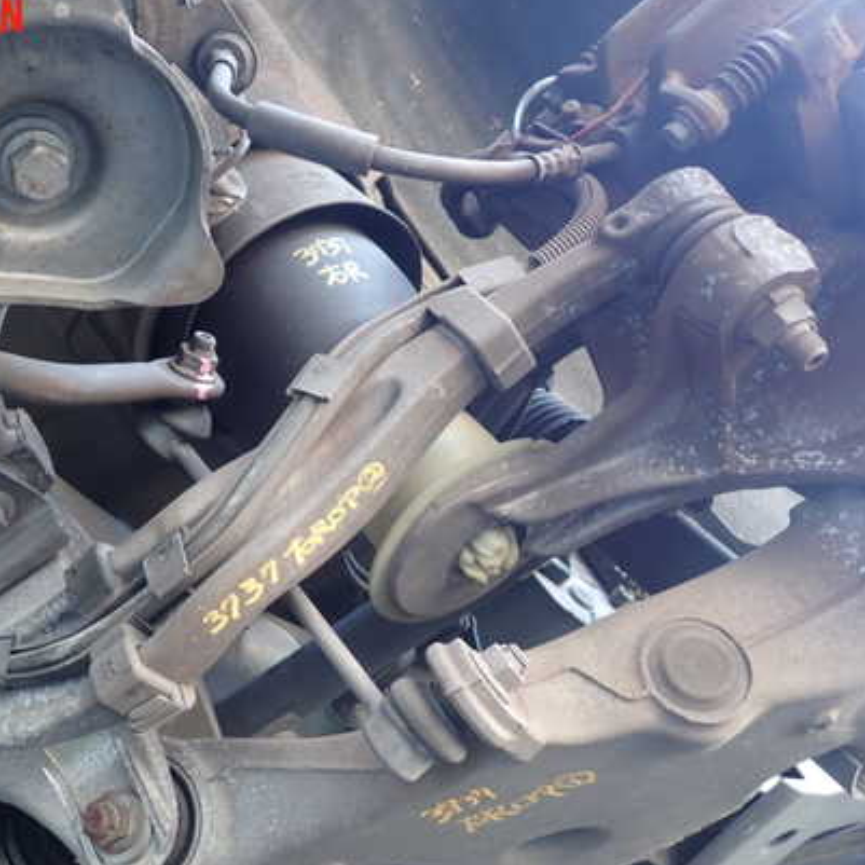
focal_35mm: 37
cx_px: 278
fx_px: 1046
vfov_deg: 44.9
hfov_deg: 44.2
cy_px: 477
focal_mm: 5.05
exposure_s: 1/40
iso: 200
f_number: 2.2
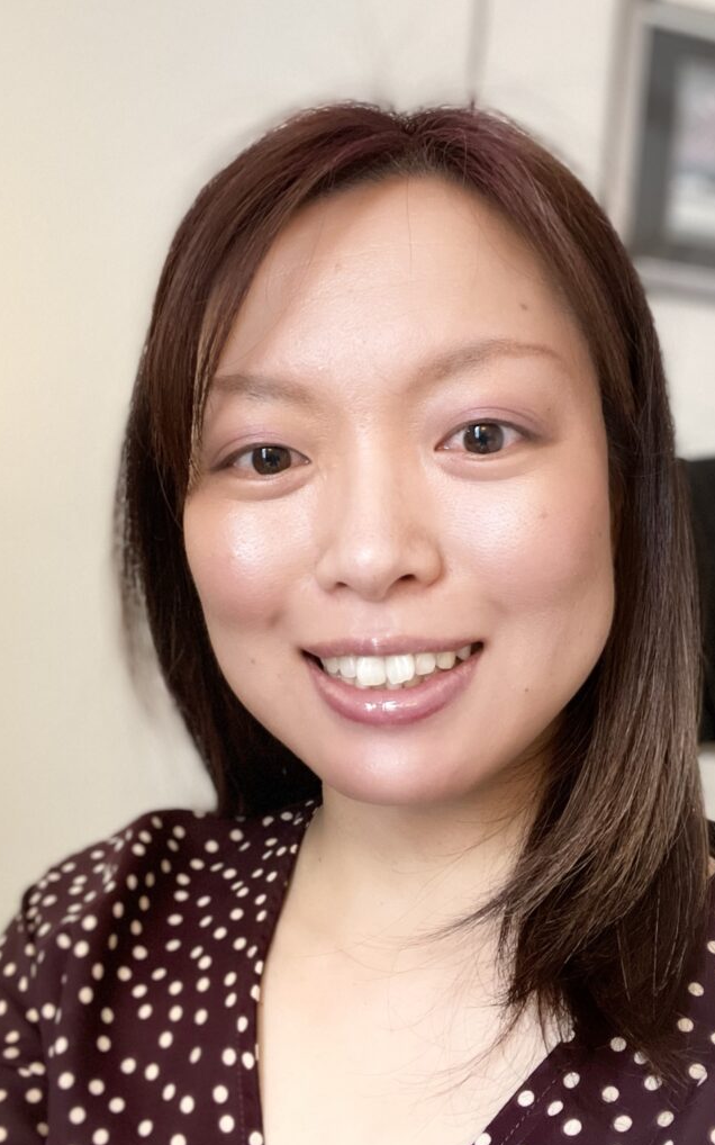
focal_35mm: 32
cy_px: 575
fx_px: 998
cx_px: 390
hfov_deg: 39.4
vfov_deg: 59.7
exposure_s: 1/60
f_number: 2.2
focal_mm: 2.71
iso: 320
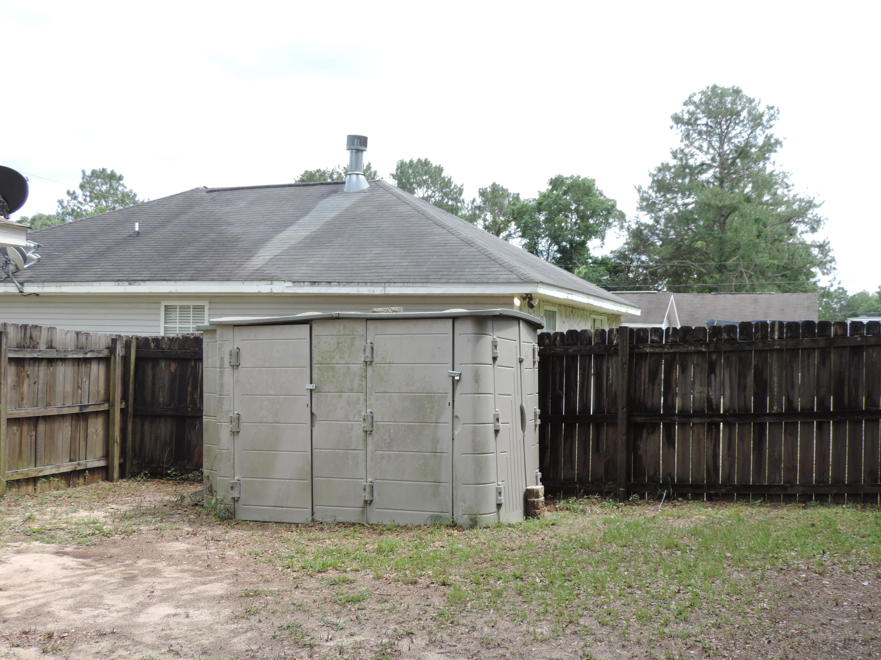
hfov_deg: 46.8
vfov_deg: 36.0
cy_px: 330
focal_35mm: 40
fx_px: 1018
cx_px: 440
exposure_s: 1/320
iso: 80
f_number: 3.3
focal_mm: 7.1
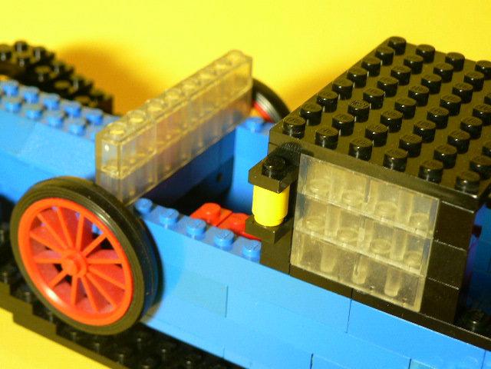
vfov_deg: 20.4
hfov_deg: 27.0
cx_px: 246
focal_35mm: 72
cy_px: 184
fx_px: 1021
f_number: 3.2
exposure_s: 1/8
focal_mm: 12
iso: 100
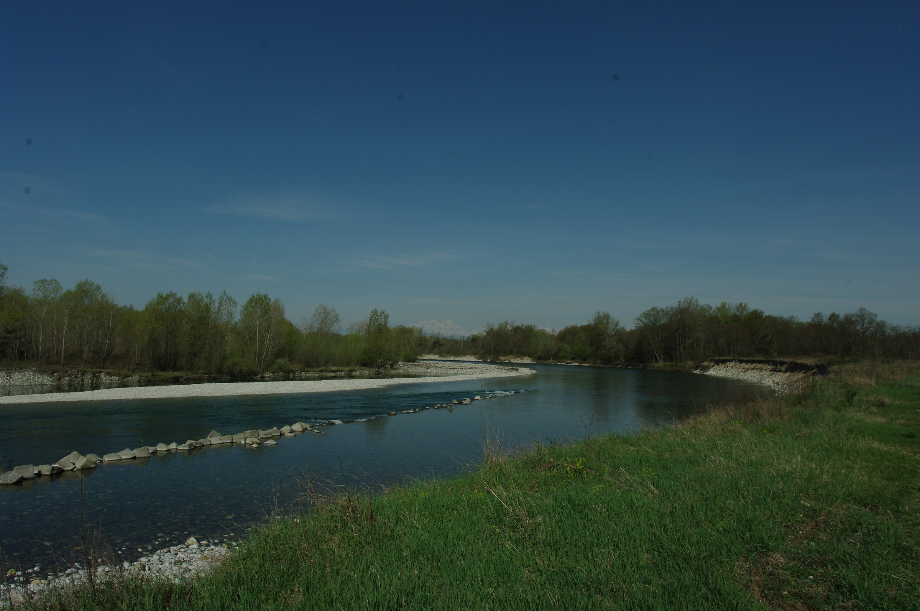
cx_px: 460
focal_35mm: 22
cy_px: 306
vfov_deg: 56.0
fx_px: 574
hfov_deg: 77.4
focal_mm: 15
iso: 100
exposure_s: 1/180
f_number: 16
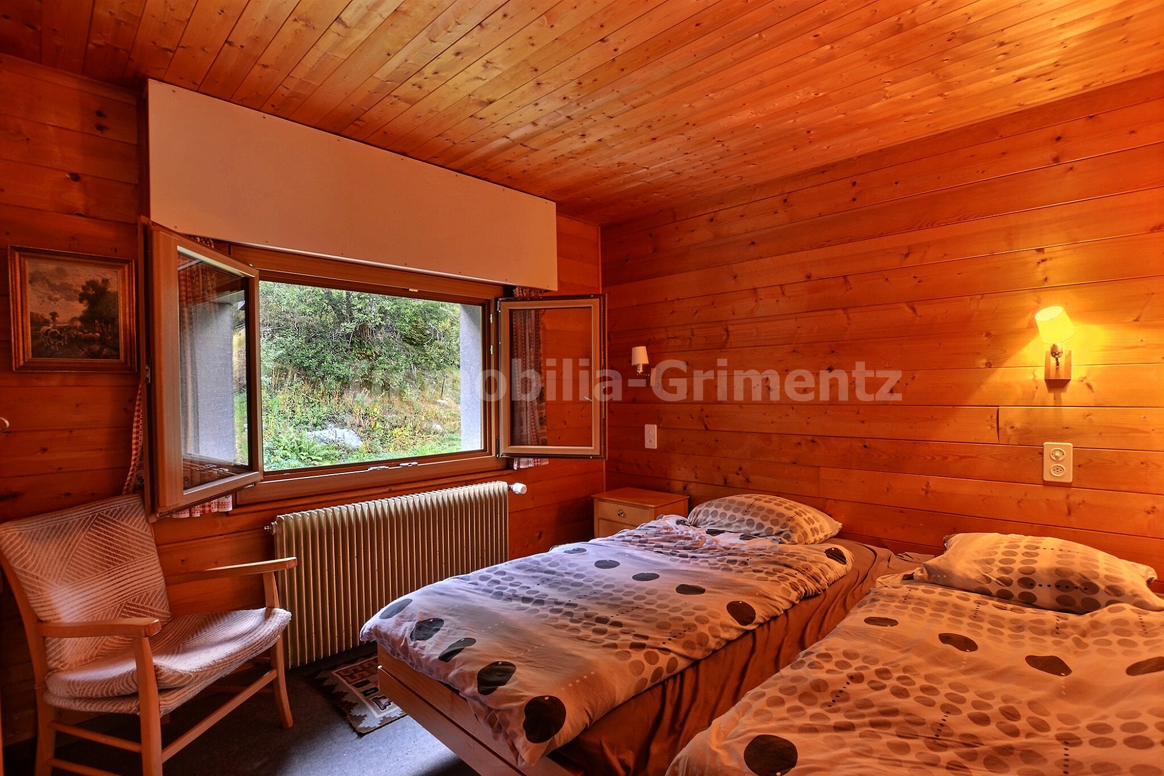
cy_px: 388
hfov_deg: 95.0
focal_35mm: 16
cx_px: 582
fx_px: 533
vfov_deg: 72.0
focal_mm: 11
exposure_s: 1/2
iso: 400
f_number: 9
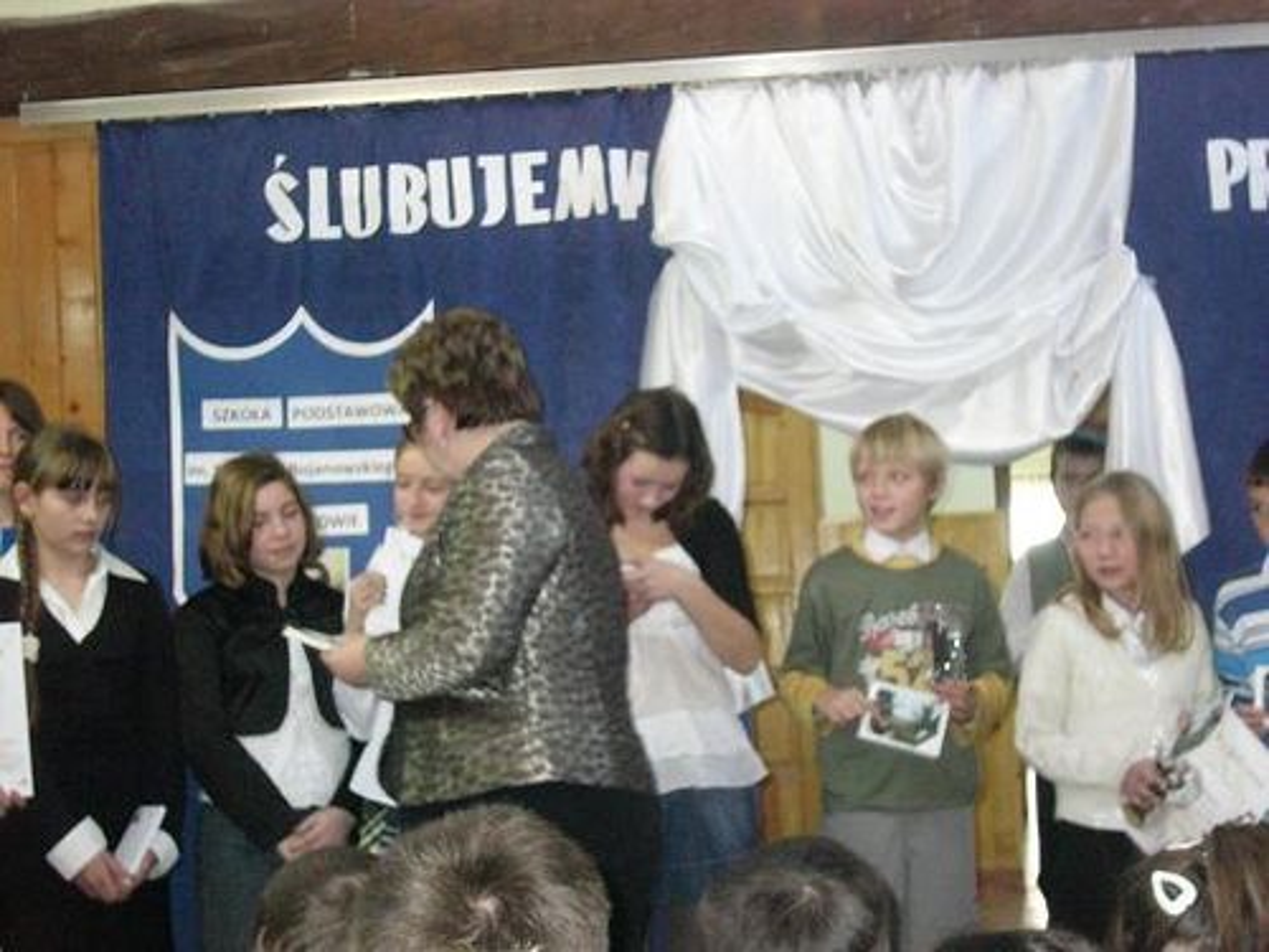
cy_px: 476
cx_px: 634
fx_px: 2200
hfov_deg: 32.2
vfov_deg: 24.4
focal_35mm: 60
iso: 400
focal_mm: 10
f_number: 3.7
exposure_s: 1/60
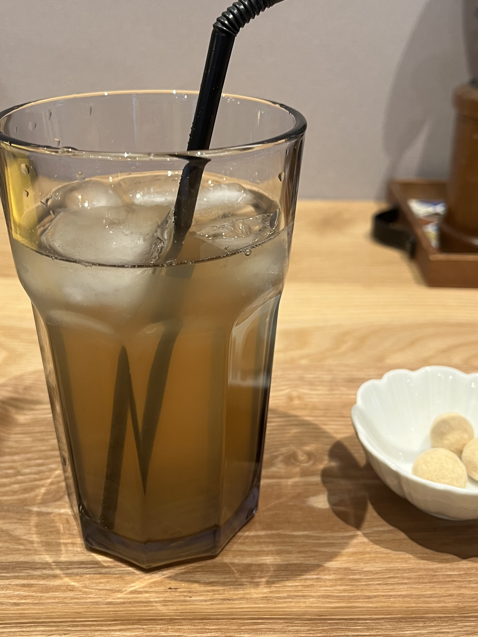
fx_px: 681
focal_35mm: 37
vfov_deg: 49.6
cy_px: 236
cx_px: 238
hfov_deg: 38.7
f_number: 1.6
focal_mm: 5.1
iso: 100
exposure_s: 1/60
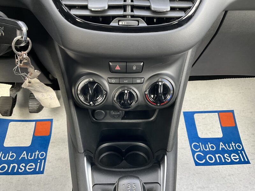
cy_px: 96
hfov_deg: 61.7
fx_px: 214
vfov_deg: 48.2
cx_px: 128
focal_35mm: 29
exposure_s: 1/85
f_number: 1.8
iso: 64
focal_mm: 3
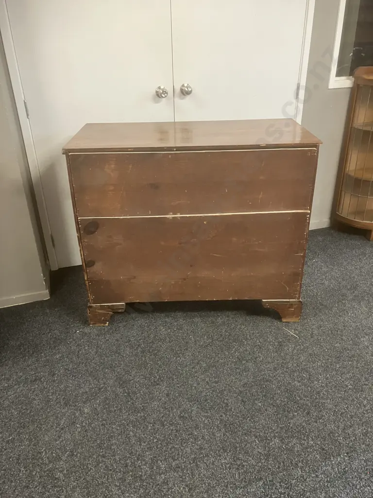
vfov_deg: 63.4
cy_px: 249
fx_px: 402
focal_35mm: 28
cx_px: 186
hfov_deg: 49.7
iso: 320
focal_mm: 3.99
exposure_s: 1/50
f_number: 1.8
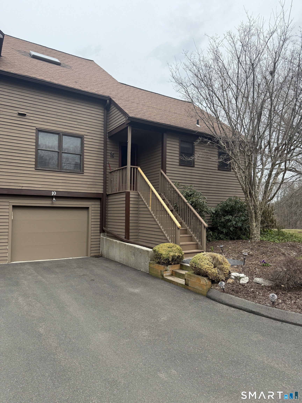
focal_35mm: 24
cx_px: 151
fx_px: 279
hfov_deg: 56.8
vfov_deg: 71.6
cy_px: 202
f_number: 1.78
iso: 100
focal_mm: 6.76
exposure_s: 1/2611
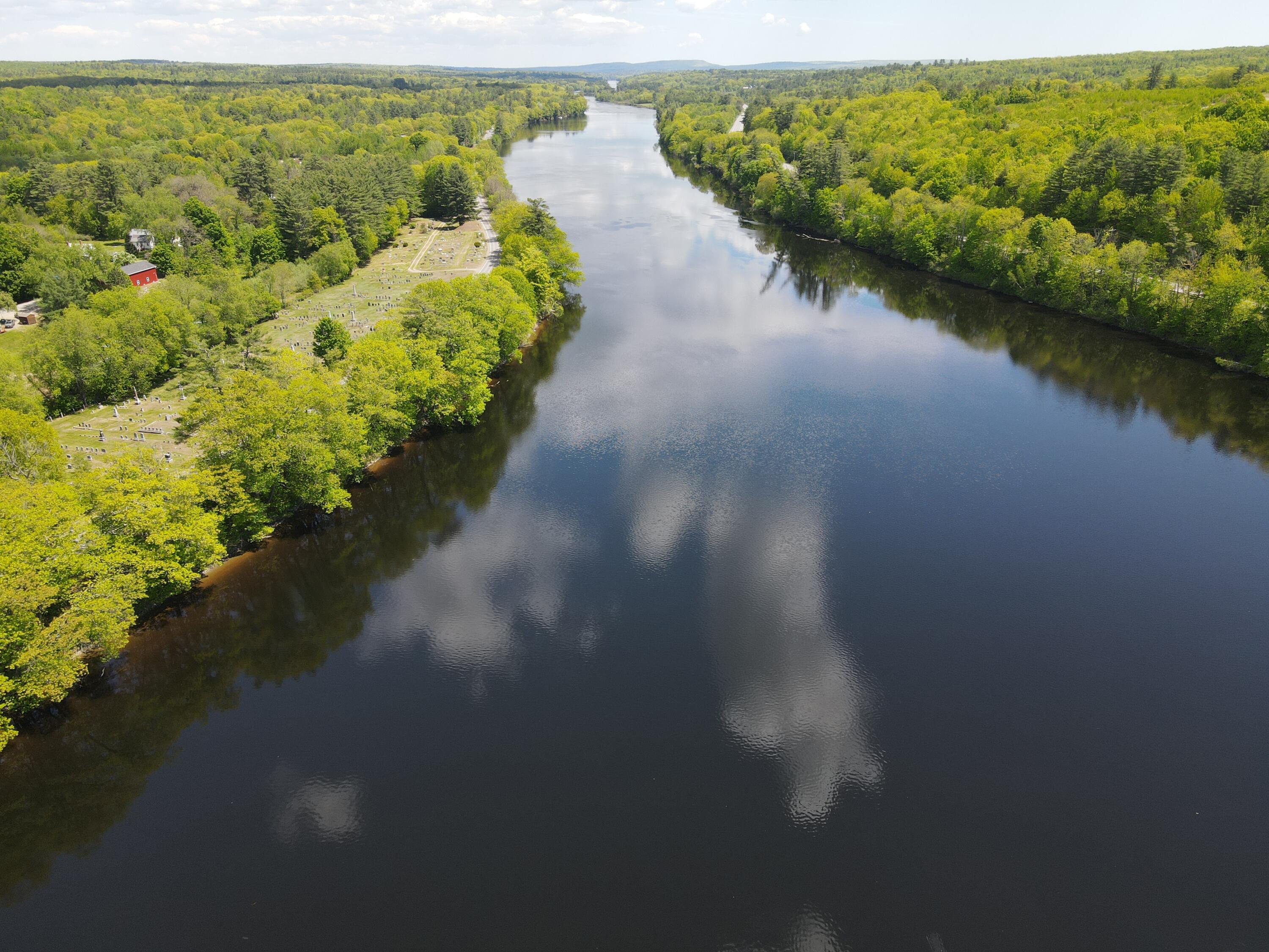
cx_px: 634
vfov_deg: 56.8
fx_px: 880
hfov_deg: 71.6
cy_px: 476
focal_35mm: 24
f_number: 2.8
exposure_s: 1/350
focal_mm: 4.5
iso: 110
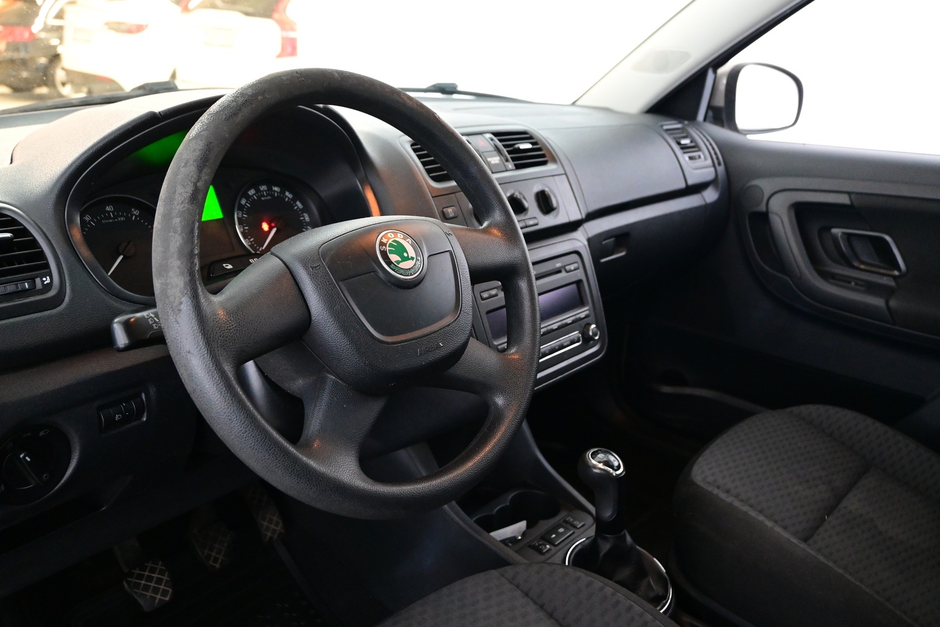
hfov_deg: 61.9
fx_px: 783
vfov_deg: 43.6
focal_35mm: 30
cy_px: 314
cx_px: 470
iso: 3600
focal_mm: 20
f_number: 3.8
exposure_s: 1/30
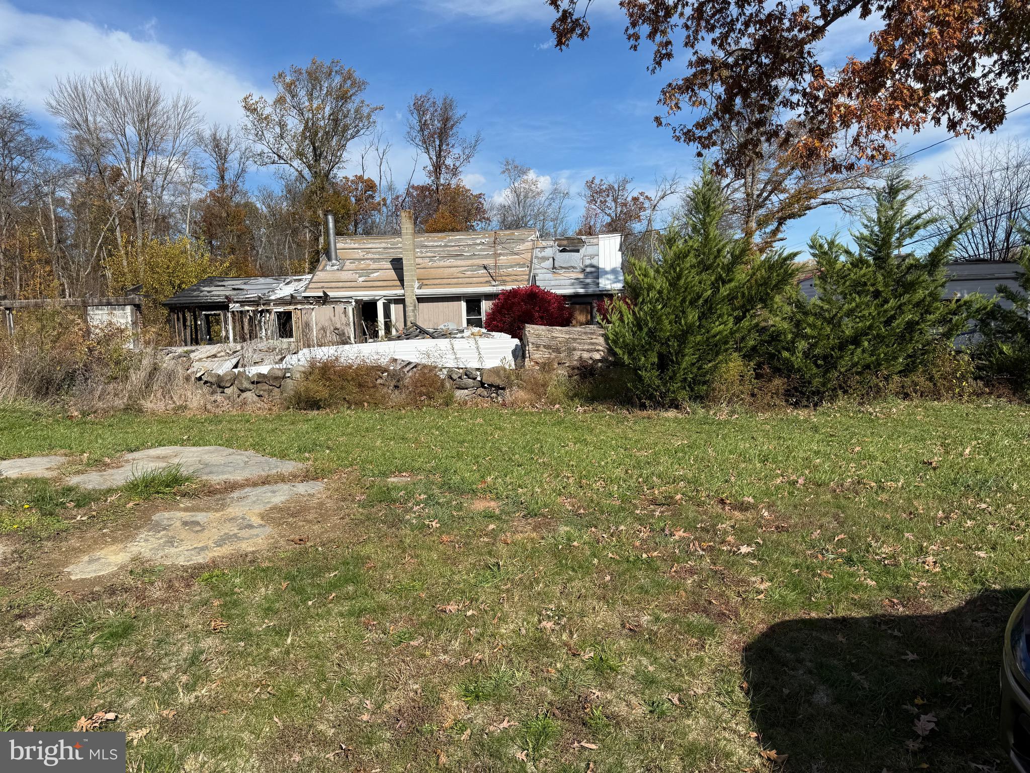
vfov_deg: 56.8
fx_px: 714
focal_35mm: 24
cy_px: 386
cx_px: 515
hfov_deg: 71.6
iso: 80
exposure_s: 1/5319
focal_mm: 6.76
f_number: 1.78
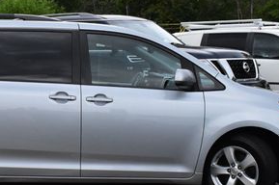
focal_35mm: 93
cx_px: 30
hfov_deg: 21.5
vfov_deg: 14.6
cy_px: 140
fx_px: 720
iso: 2500
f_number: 13
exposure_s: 1/1000
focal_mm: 28
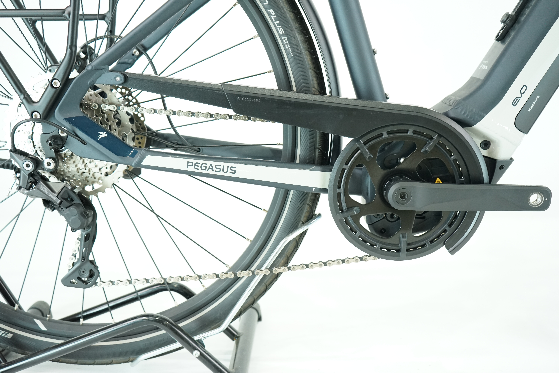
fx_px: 590
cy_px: 186
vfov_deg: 35.1
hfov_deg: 50.7
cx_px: 280
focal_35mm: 38
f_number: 4
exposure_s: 1/200
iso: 2500
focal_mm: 38
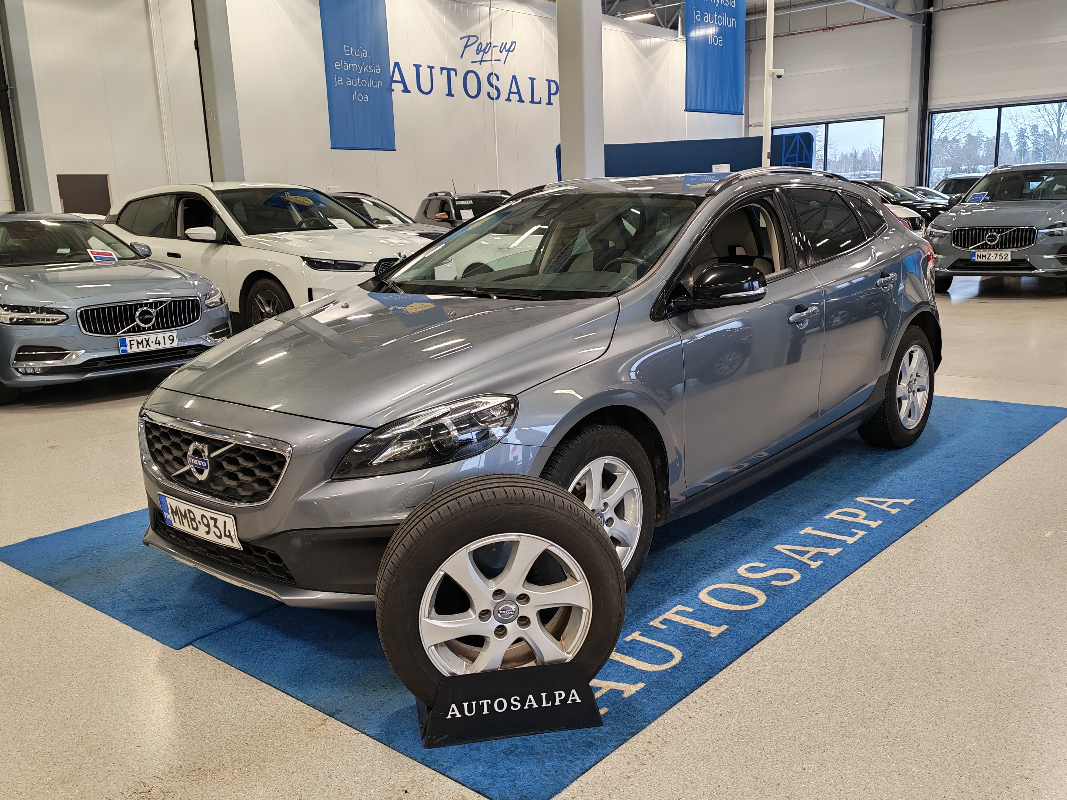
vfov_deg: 44.2
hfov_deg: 56.8
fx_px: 986
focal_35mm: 32
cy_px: 400
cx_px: 534
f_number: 1.9
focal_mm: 6.12
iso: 160
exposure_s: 1/100
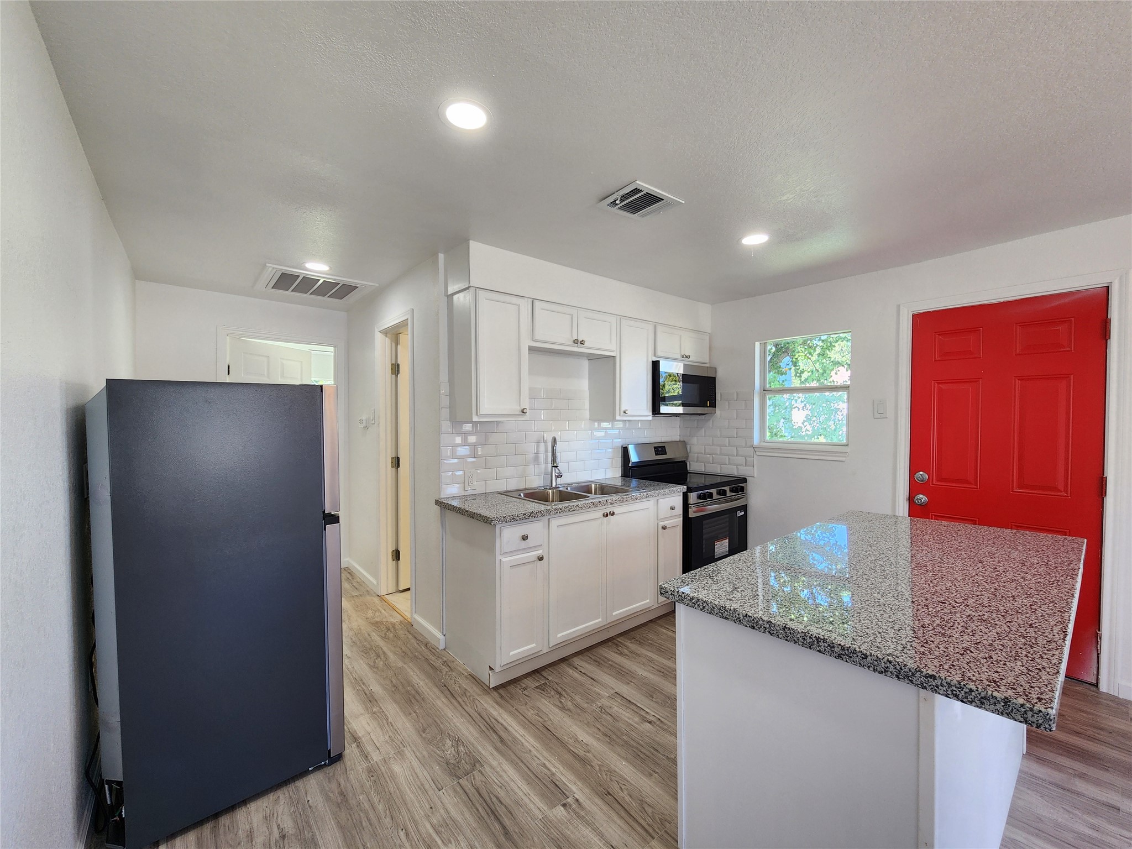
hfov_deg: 106.2
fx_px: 425
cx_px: 566
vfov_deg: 89.9
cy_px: 424
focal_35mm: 13
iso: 100
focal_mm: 2.2
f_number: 2.2
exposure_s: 1/60
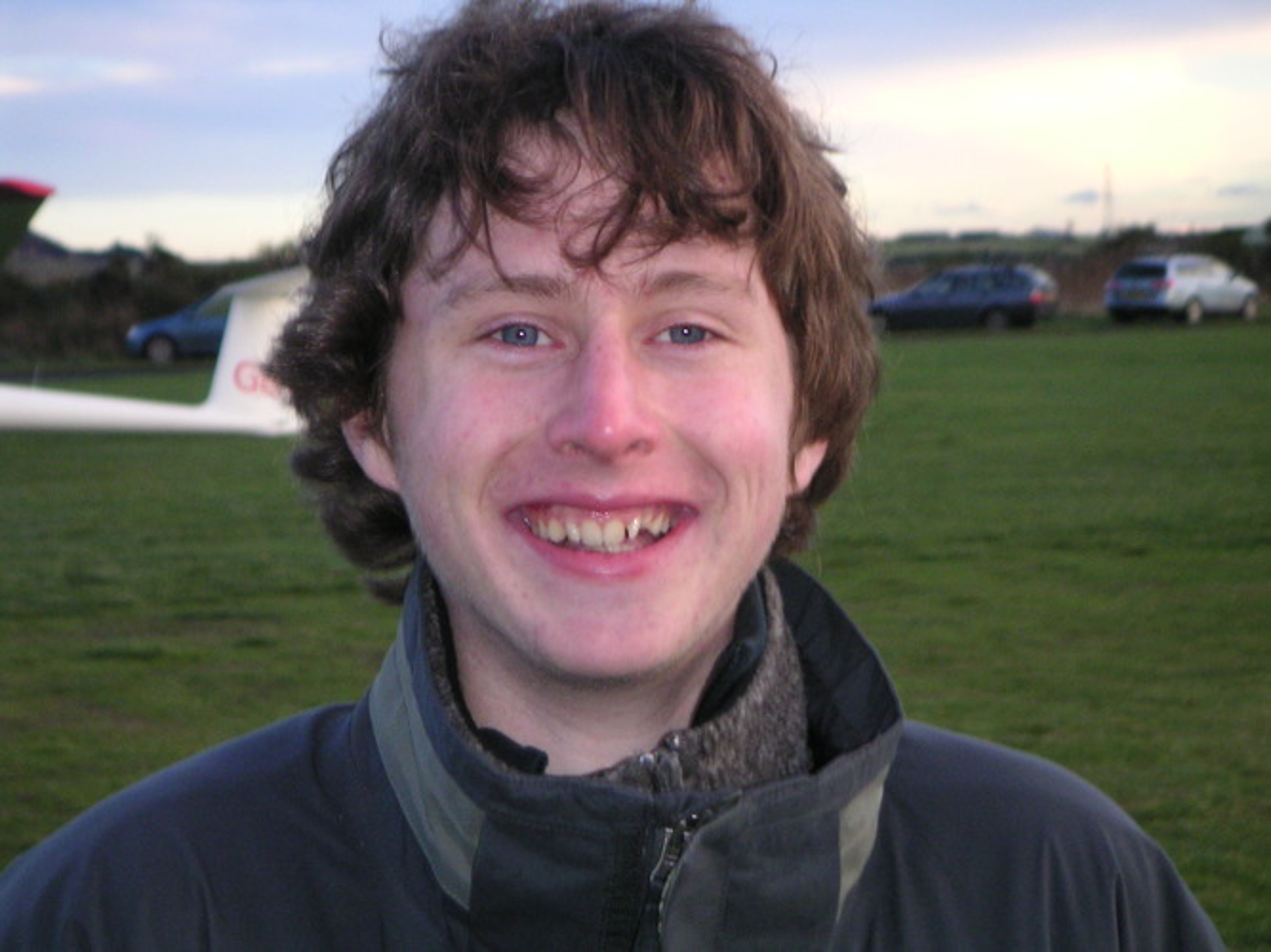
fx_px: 4075
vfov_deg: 13.3
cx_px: 636
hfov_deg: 17.7
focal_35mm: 111
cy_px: 476
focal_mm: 17.1
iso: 160
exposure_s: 1/111
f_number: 3.6
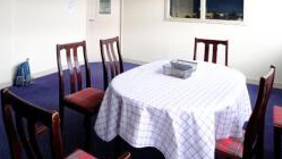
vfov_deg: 35.7
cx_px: 113
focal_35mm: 30
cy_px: 5
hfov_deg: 63.7
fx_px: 224
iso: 160
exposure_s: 1/26
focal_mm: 10
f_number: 4
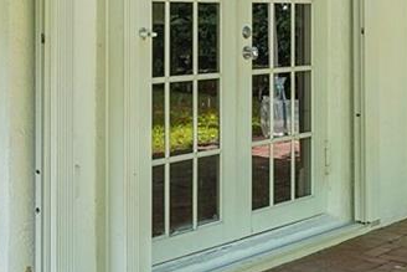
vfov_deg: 17.1
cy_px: 4
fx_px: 882
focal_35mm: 78
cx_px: 242
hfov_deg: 25.9
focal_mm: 16
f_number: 8
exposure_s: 1/15
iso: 400
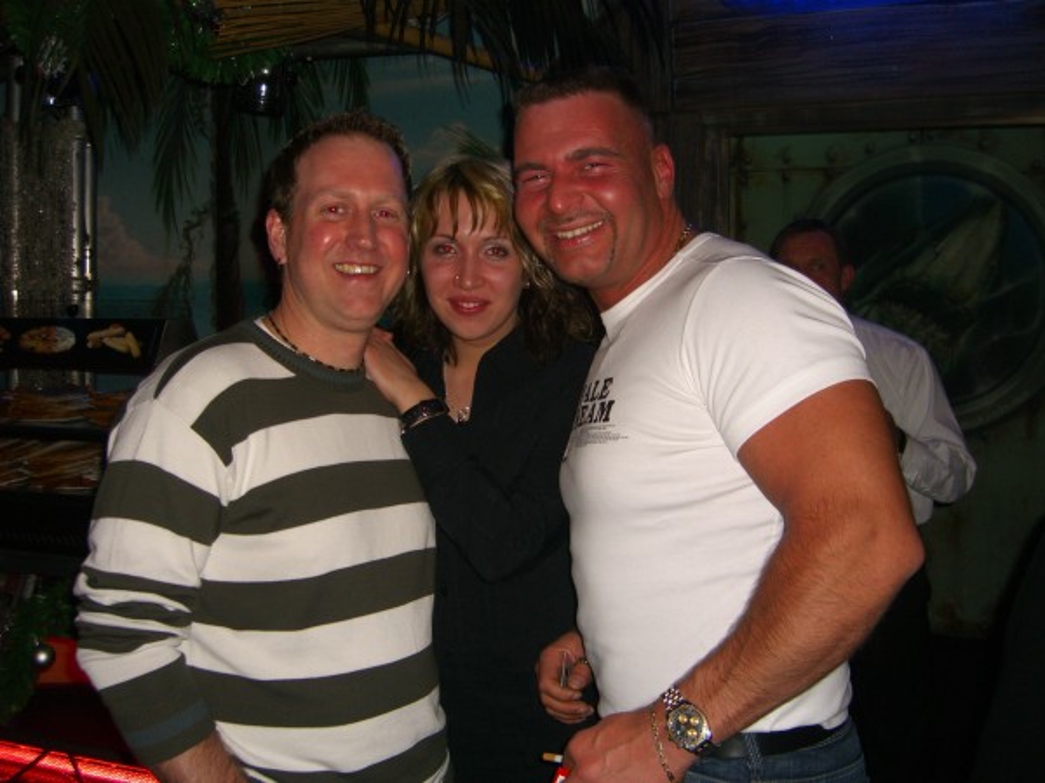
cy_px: 392
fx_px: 1147
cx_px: 522
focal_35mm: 38
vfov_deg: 37.7
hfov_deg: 49.0
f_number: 2.8
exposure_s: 1/60
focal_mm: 7.9
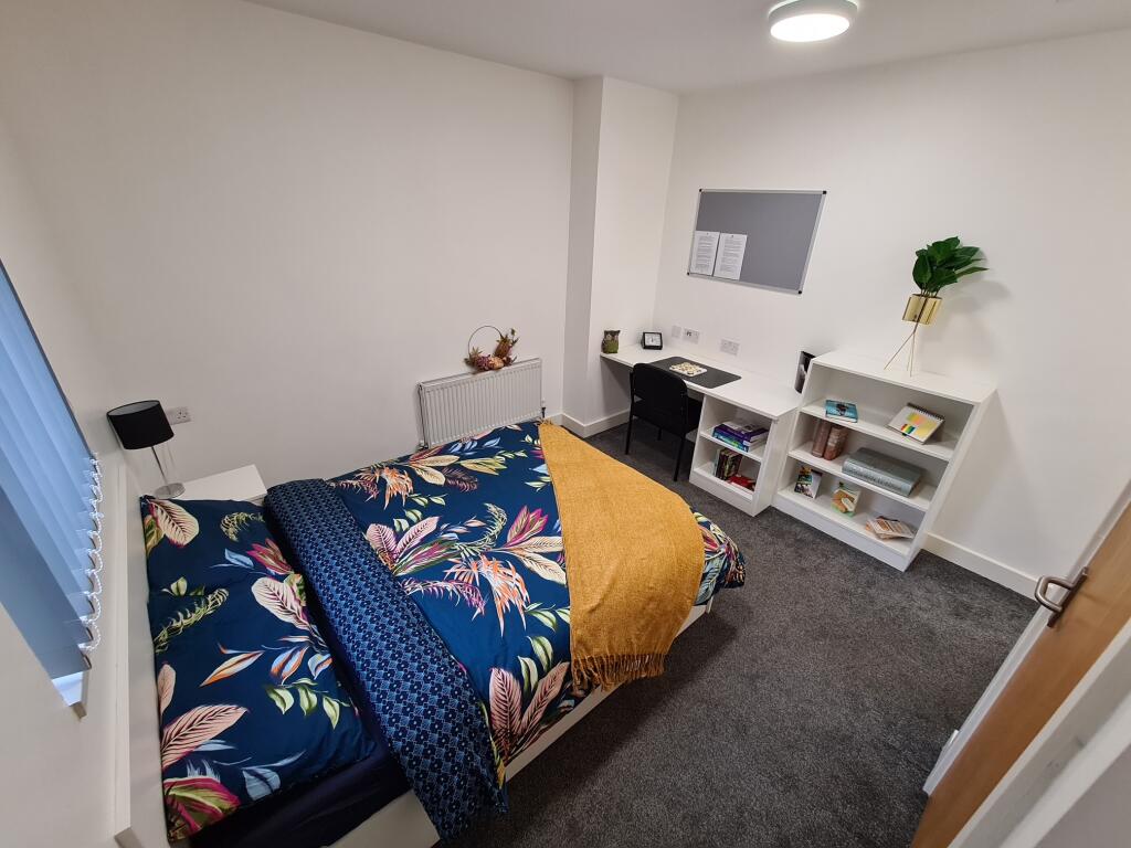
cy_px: 424
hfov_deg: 106.2
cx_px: 566
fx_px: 425
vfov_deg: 89.9
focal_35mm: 13
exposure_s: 1/50
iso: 250
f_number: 2.2
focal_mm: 2.2
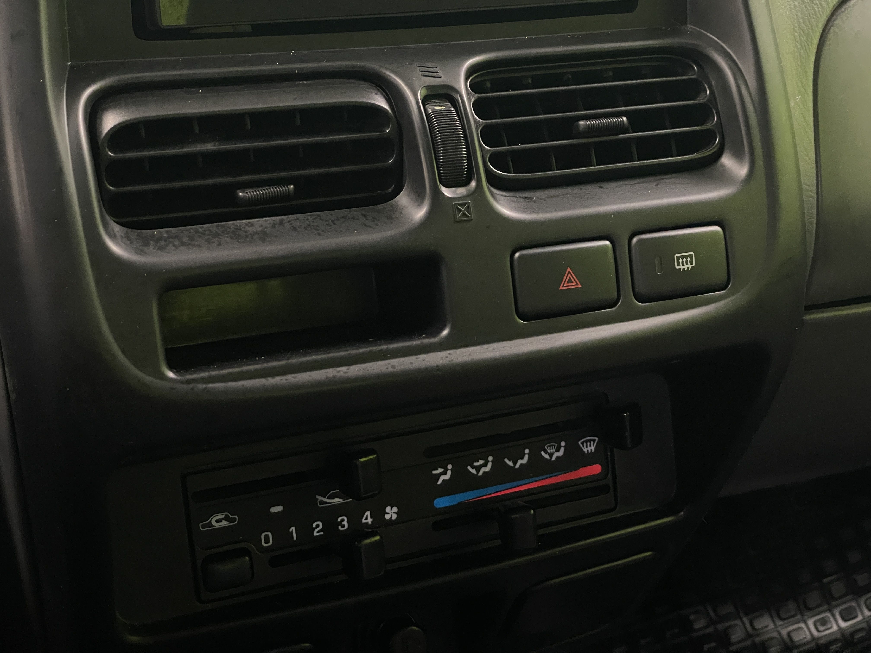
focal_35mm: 52
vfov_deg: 28.0
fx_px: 1308
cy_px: 326
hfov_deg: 36.8
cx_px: 436
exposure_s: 1/50
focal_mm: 6
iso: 800
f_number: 2
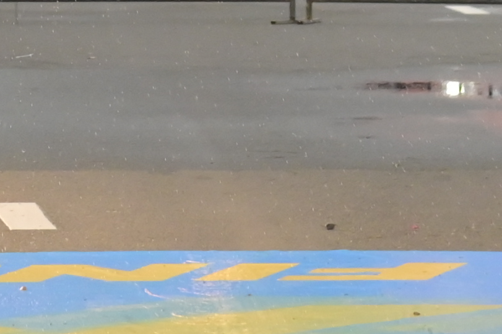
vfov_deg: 3.3
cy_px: -589
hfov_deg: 5.0
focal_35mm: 410
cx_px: -38
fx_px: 5715
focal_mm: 55
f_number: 4
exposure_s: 1/800
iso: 2000
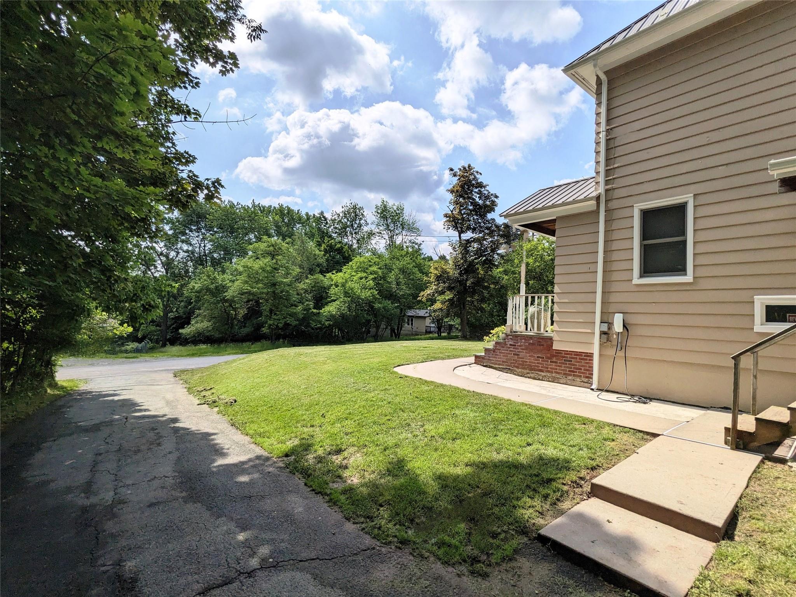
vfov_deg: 78.1
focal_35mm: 16
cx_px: 398
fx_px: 368
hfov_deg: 94.5
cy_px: 298
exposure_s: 1/3333
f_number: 2.2
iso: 37
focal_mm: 2.22
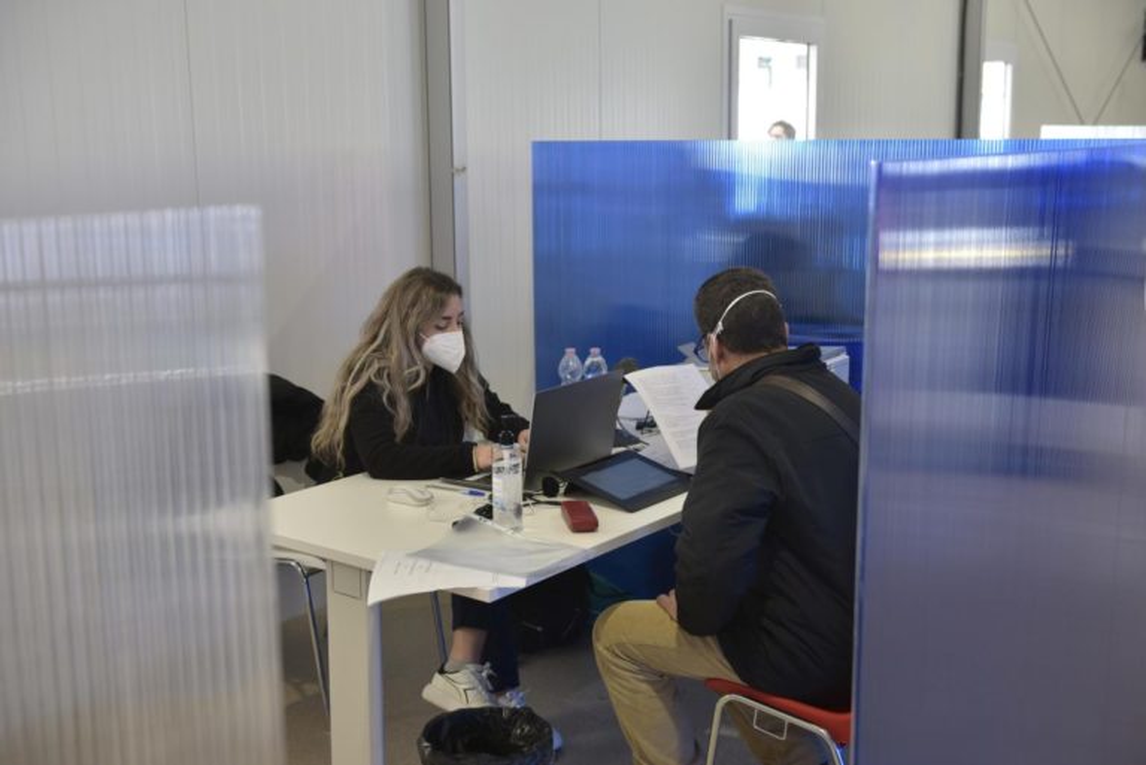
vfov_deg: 31.9
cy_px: 382
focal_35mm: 42
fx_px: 1338
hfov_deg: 46.4
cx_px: 573
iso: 640
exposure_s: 1/160
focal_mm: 42
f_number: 3.5
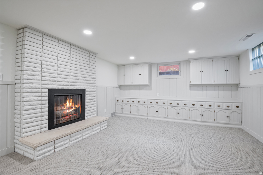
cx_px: 132
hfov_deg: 96.7
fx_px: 117
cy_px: 88
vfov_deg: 73.8
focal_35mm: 16
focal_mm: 16
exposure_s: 1/13
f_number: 8
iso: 1250
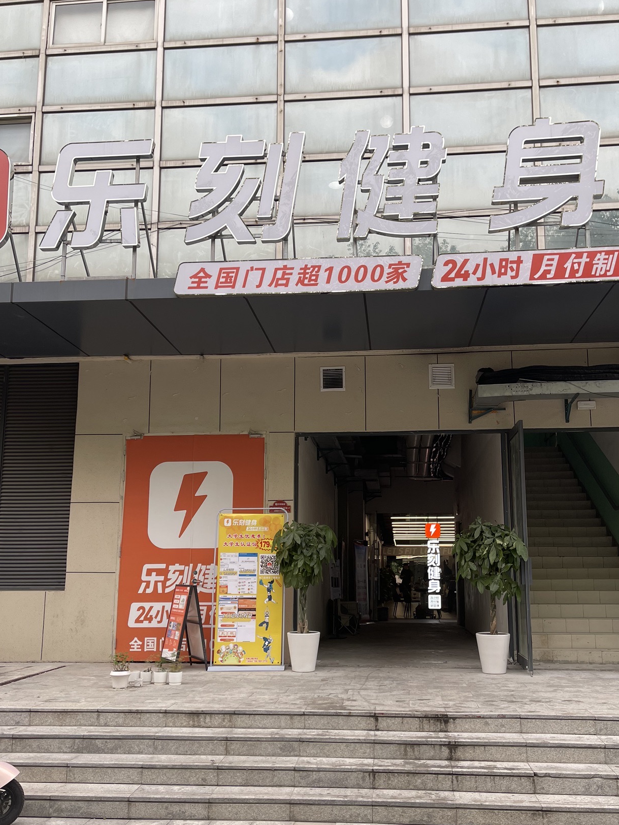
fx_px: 763
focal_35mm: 32
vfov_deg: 56.7
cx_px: 320
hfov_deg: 44.2
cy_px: 461
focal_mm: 5.1
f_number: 1.6
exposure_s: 1/301
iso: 32
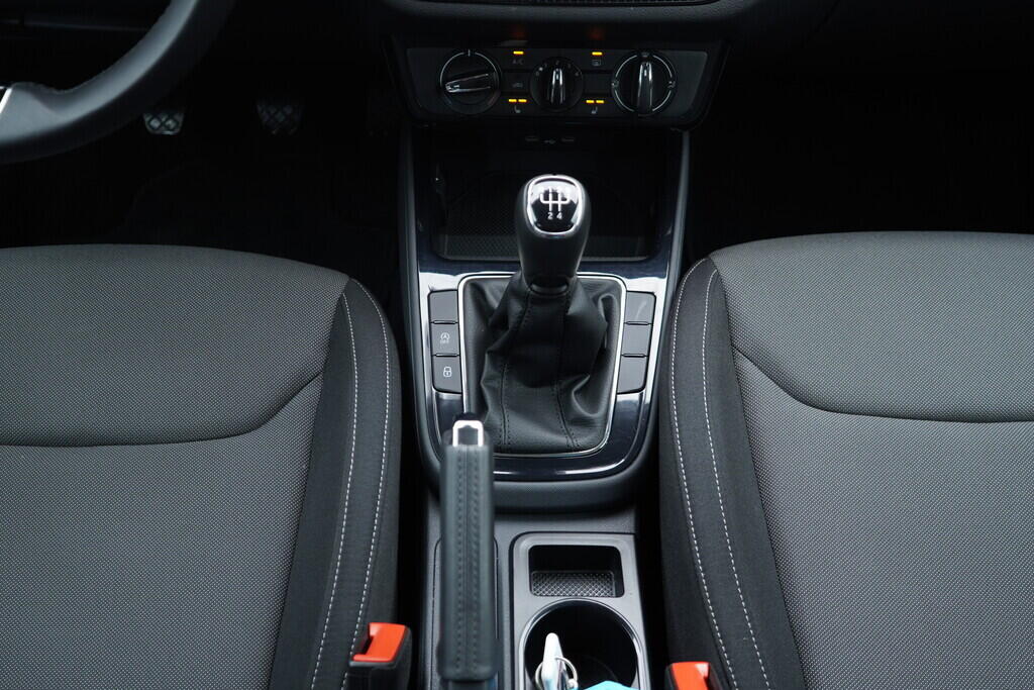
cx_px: 517
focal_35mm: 36
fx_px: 1034
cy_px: 345
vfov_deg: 36.9
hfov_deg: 53.1
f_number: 2.8
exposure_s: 1/40
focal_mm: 24
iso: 320
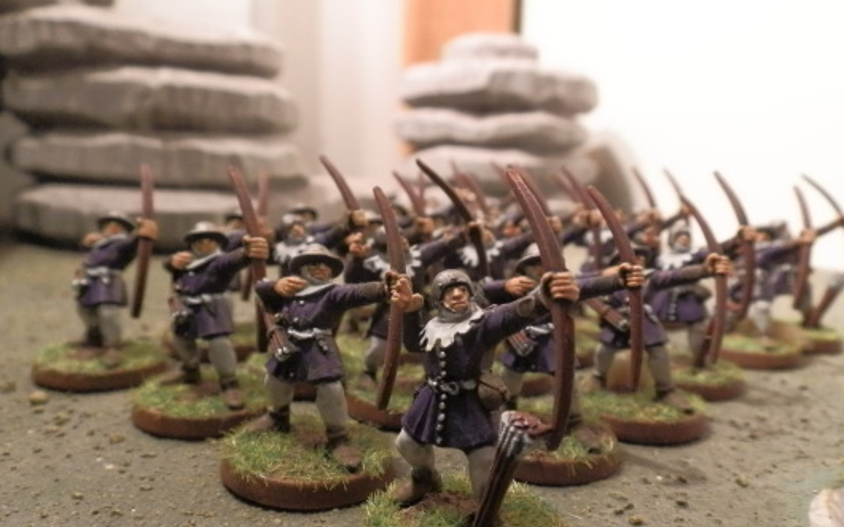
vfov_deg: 41.6
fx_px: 690
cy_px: 314
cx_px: 425
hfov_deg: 62.9
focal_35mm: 30
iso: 400
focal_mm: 5
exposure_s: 1/80
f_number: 3.1
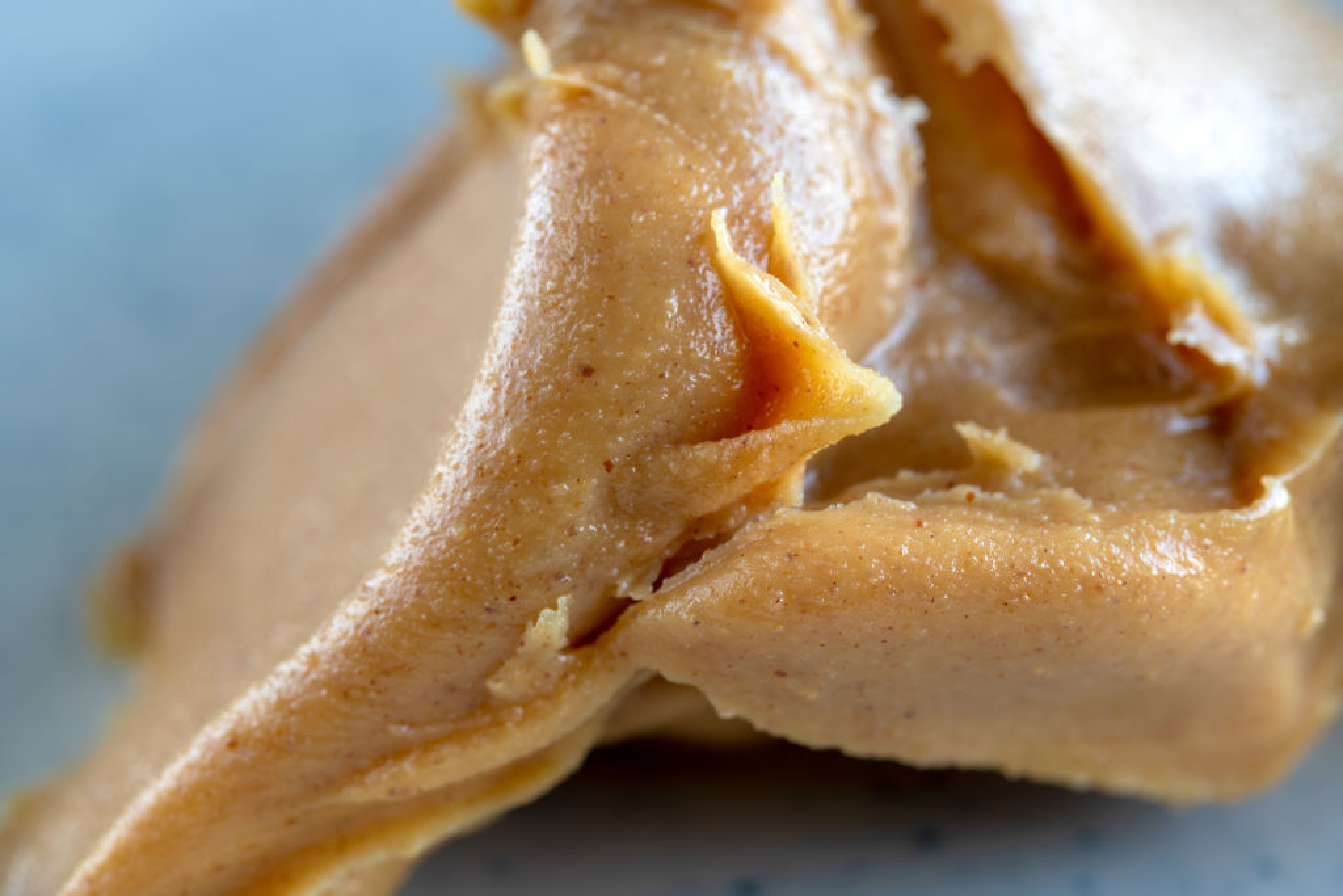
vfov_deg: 22.6
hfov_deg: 33.4
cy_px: 448
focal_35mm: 60
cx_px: 672
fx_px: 2238
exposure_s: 1
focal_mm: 60
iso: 31
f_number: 16
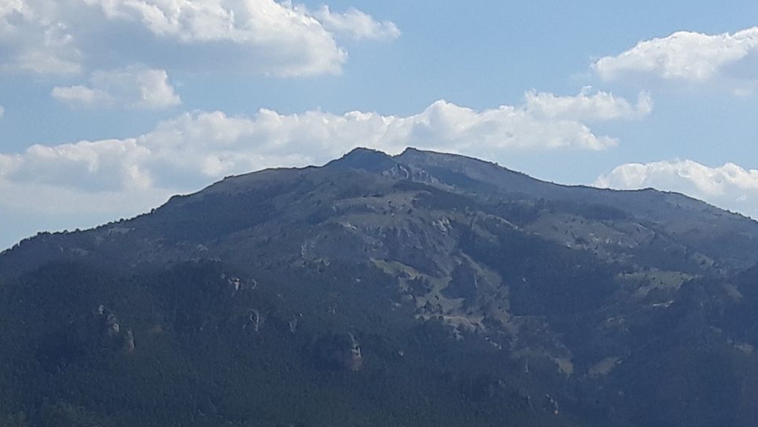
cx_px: 379
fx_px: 603
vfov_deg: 38.9
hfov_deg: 64.3
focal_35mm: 30
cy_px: 192
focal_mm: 3.71
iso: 40
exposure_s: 1/3717
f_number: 1.7
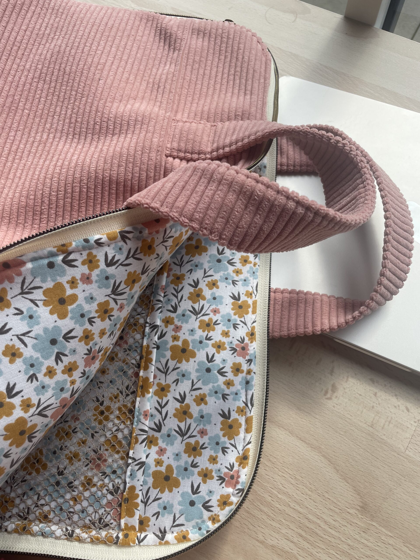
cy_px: 280
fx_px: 421
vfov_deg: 67.3
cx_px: 210
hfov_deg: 53.1
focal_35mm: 26
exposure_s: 1/711
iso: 50
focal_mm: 4.2
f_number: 1.6
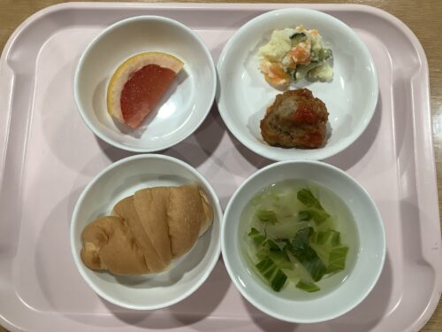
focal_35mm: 31
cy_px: 166
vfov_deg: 45.4
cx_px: 221
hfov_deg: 58.4
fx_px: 396
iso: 64
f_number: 2.4
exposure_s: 1/50
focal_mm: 3.3
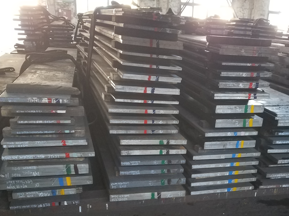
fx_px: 351
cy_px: 164
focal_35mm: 42
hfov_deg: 44.1
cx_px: 195
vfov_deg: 33.6
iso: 160
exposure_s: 1/25
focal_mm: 4.2
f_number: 1.7
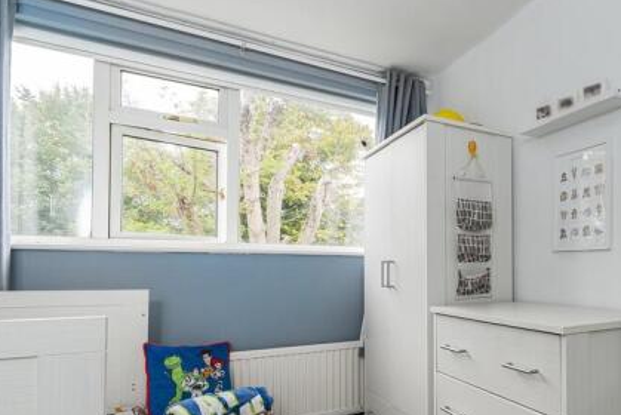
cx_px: 475
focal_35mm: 25
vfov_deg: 50.6
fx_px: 432
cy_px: 270
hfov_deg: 66.4
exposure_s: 1/30
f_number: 9
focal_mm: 16
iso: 320
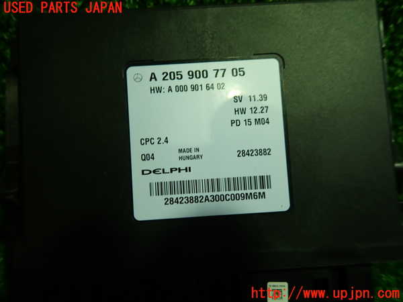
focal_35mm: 25
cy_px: 151
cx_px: 202
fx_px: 291
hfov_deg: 69.4
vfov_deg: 54.9
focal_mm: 4.5
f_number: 2
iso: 125
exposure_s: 1/60
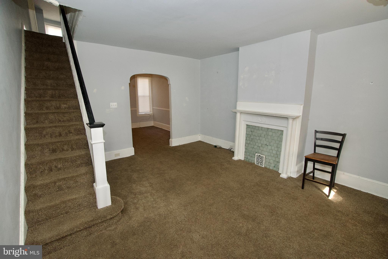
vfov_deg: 77.4
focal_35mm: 15
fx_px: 162
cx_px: 194
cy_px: 130
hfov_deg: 100.4
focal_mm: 10
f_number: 7.1
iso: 1250
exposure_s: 1/60
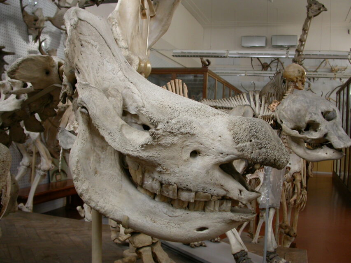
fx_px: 385
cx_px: 176
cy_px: 132
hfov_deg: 49.0
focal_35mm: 38
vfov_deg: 37.7
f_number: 2.6
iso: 100
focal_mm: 7.85
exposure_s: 1/38.5
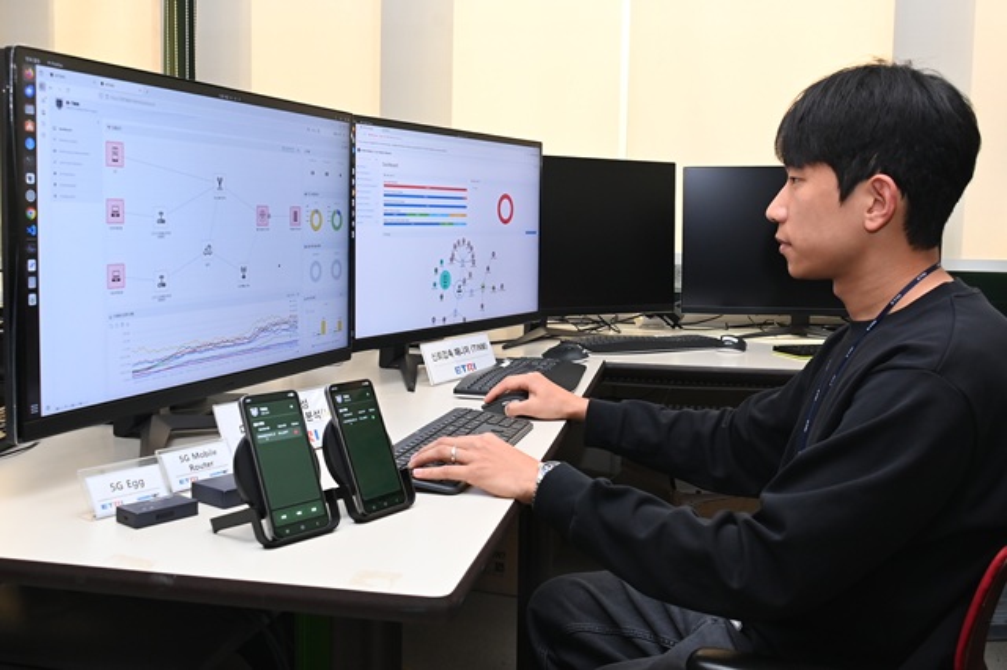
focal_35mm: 33
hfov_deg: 57.2
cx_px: 504
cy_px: 335
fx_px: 923
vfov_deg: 39.9
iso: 1250
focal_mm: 22
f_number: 6.3
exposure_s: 1/60
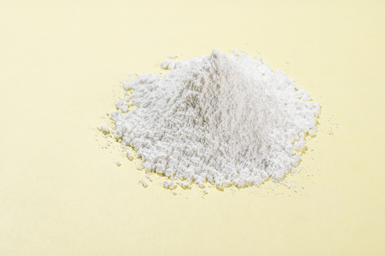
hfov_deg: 18.8
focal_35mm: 109
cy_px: 134
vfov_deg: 12.6
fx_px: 1165
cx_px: 223
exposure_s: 1/10
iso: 250
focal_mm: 77
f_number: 13
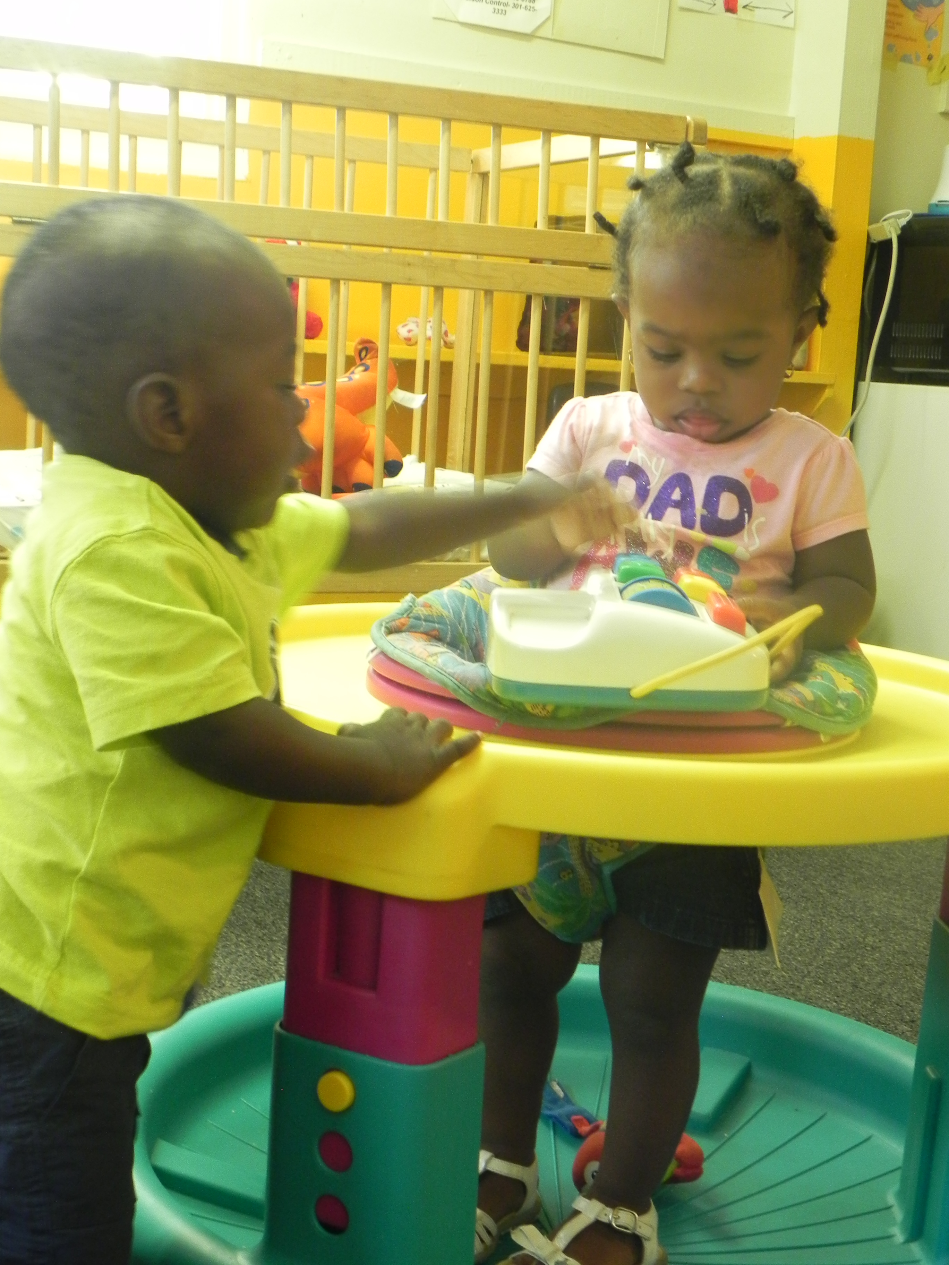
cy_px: 632
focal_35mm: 52
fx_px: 1901
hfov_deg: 28.0
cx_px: 474
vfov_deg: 36.8
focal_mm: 9.2
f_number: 3.5
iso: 400
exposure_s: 1/13
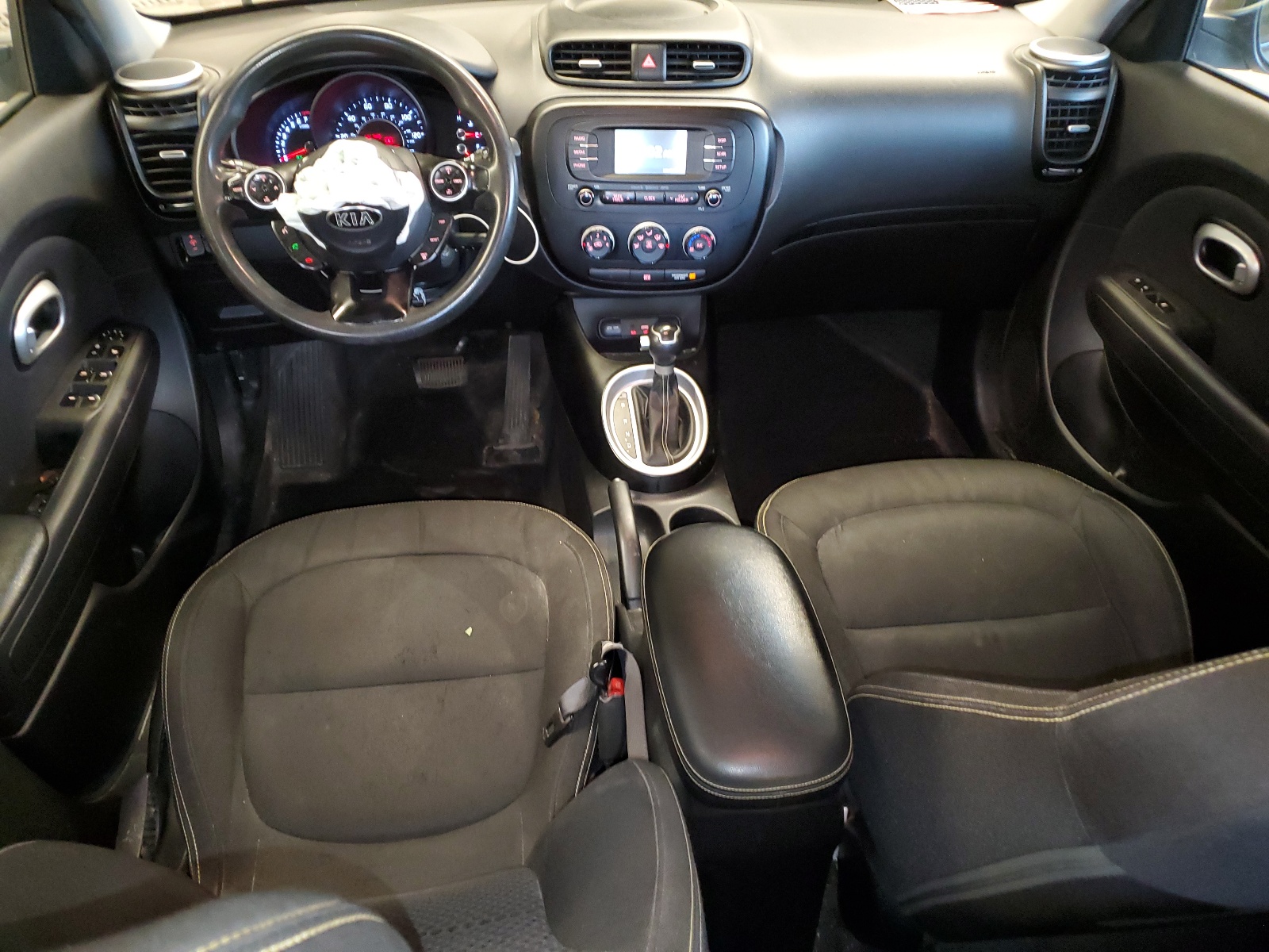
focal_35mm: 26
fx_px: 953
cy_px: 476
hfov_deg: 67.3
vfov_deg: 53.1
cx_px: 634
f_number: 1.5
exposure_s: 1/17
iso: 318
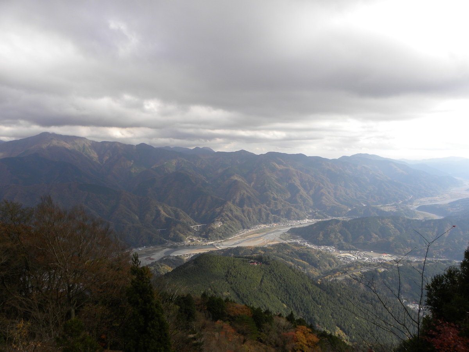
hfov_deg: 67.3
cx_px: 234
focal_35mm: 26
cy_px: 176
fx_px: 352
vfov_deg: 53.1
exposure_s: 1/247
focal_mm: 4.6
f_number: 5
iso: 64
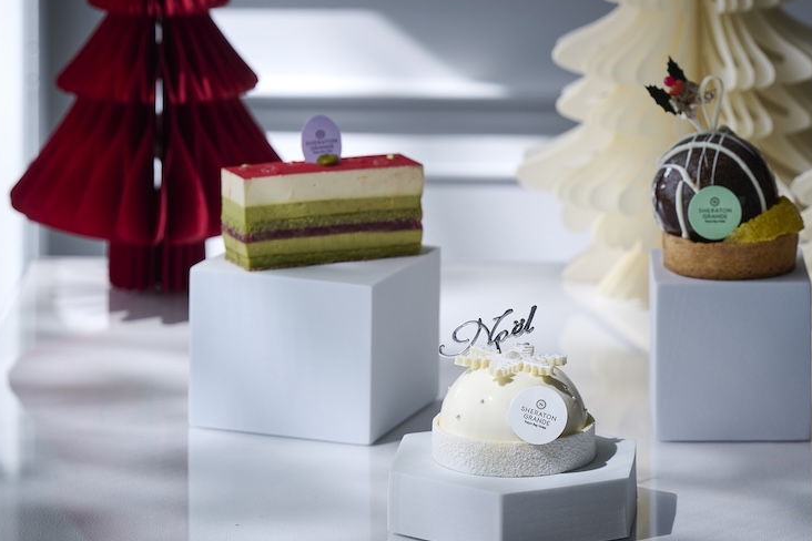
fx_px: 3699
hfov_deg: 12.5
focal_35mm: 164
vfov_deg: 8.4
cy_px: 254
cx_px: 524
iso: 250
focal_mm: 120
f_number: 7.1
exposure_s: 1/160
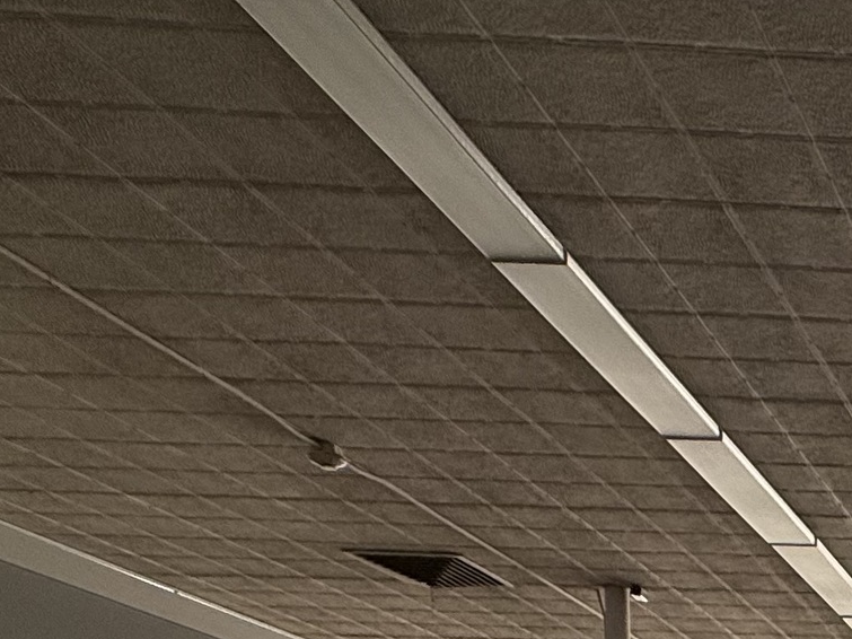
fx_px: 1403
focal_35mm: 57
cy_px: 1115
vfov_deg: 19.7
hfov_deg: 25.3
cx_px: 1289
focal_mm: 2.22
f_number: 2.2
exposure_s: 1/579
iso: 64
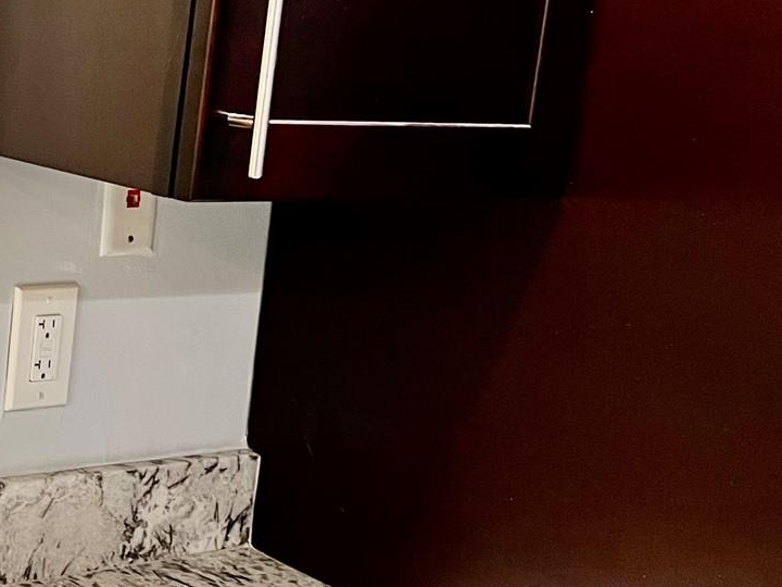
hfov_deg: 23.3
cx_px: -240
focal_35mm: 74
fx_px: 1672
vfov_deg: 19.8
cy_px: 158
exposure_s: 1/60
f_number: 1.5
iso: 100
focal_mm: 5.7
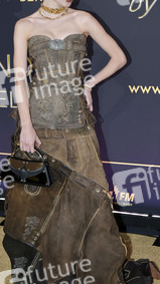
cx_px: 72
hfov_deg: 18.5
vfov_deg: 32.4
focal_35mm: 65
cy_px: 132
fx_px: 491
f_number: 6.3
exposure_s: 1/250
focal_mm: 44
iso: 1250
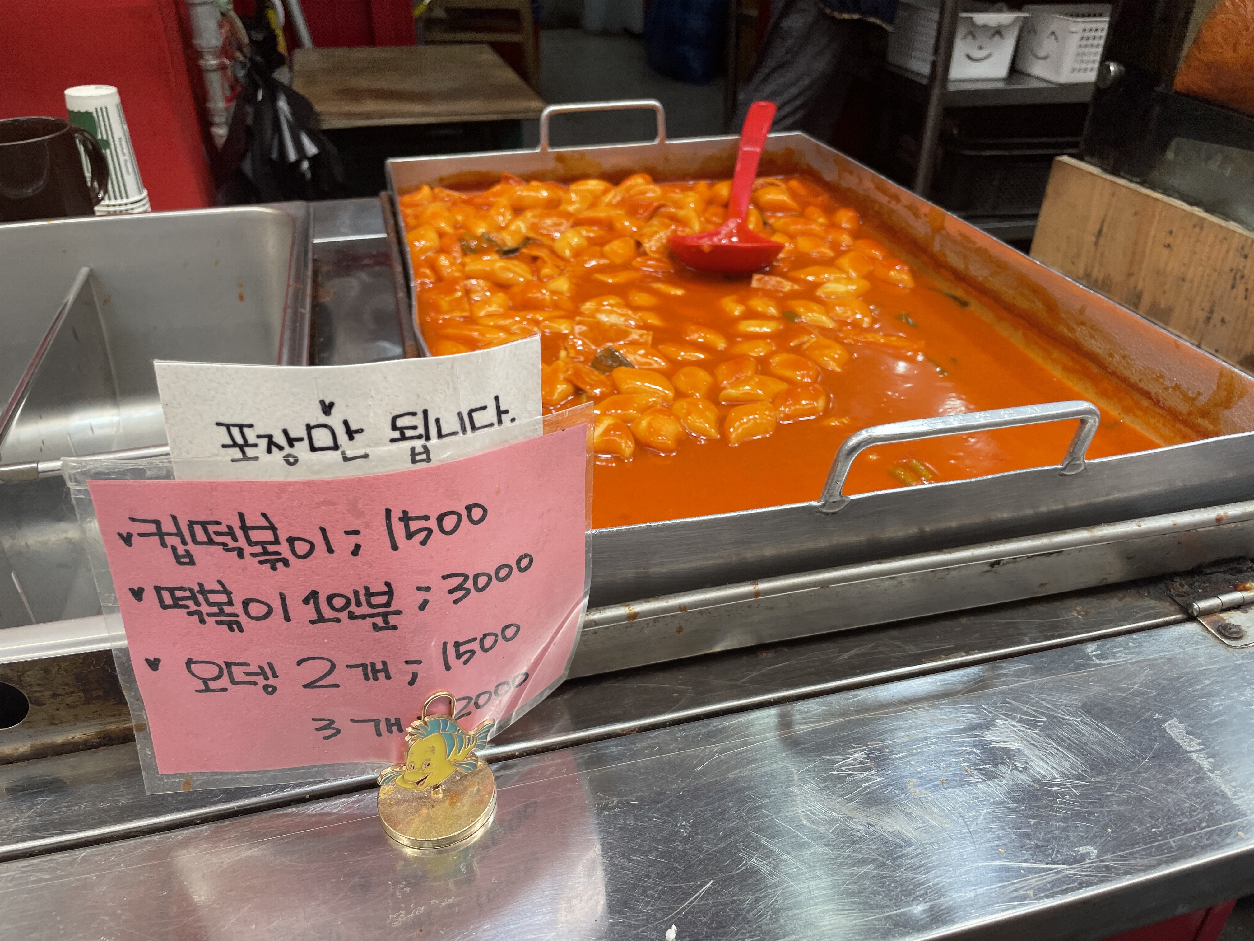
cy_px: 470
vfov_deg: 53.1
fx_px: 942
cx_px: 627
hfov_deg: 67.3
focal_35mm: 26
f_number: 1.6
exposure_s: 1/120
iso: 50
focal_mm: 4.2
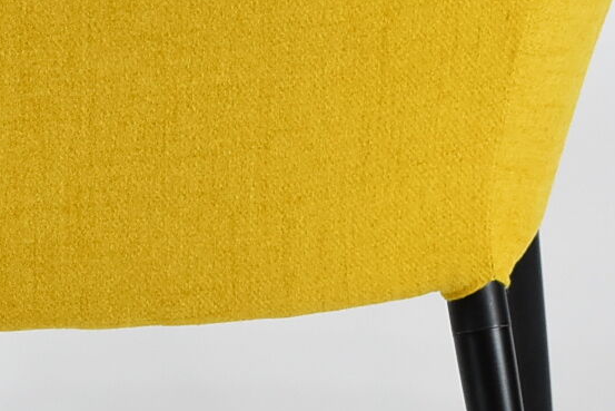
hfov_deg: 8.1
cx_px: -9
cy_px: 104
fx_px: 4301
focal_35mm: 252
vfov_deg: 5.5
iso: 800
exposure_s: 1/125
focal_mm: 31
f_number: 5.6
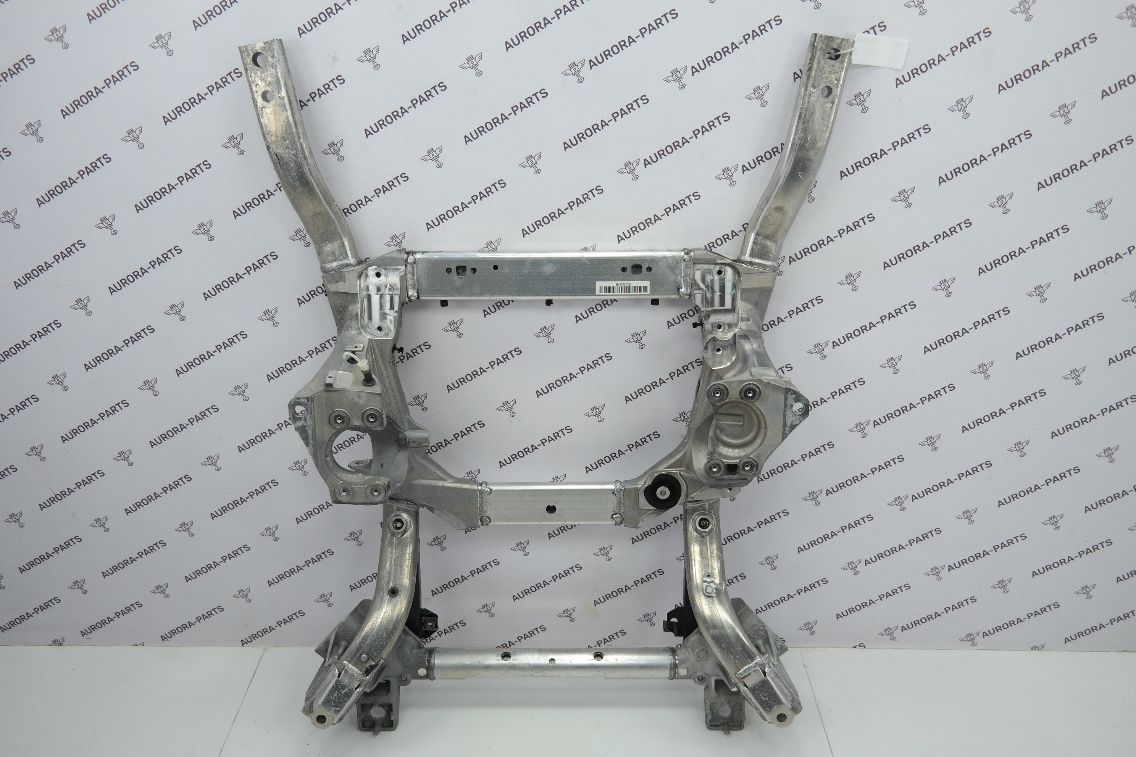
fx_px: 947
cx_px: 568
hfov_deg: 61.9
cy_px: 378
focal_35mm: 30
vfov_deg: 43.6
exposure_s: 1/80
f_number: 3.5
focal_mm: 20
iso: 200
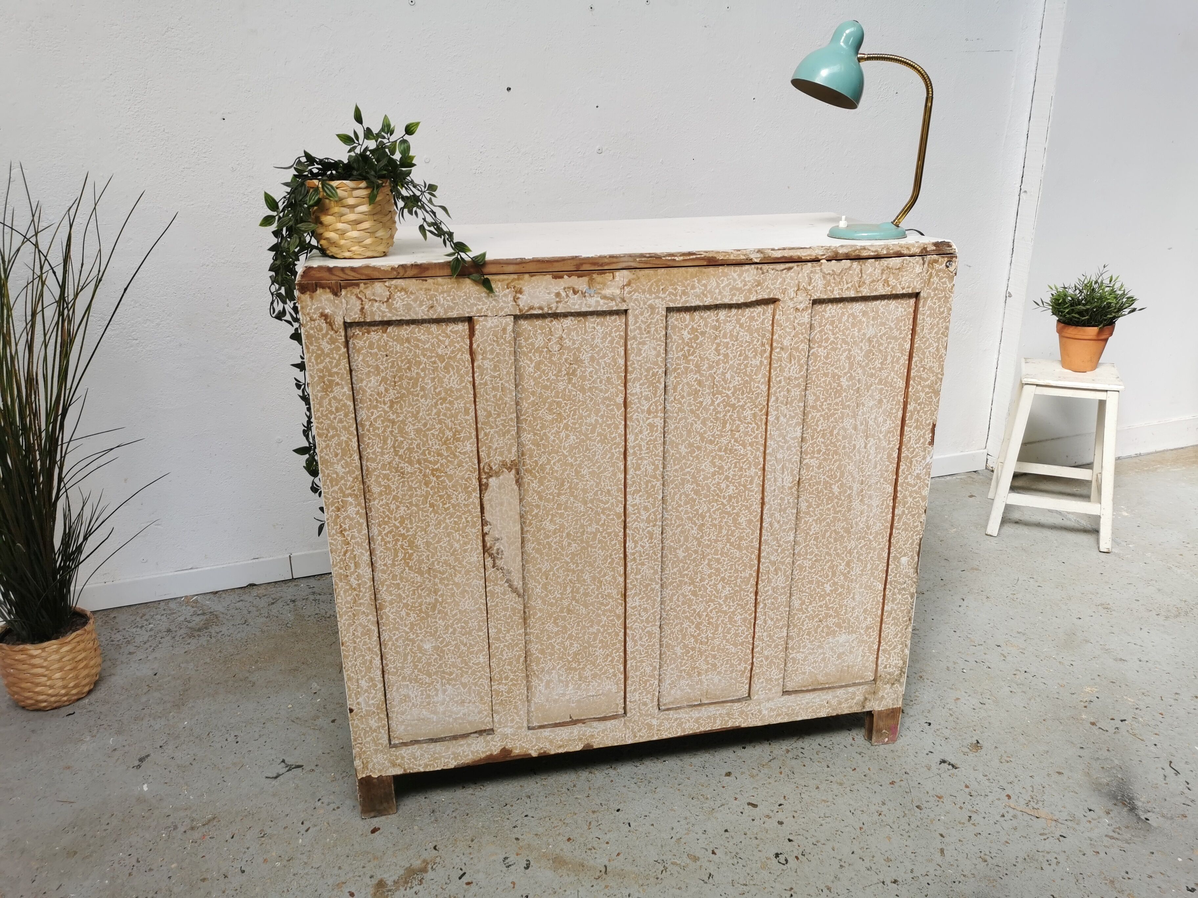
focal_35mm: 27
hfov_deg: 65.3
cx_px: 599
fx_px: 934
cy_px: 449
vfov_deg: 51.4
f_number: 1.8
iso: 50
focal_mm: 5.58
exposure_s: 1/254
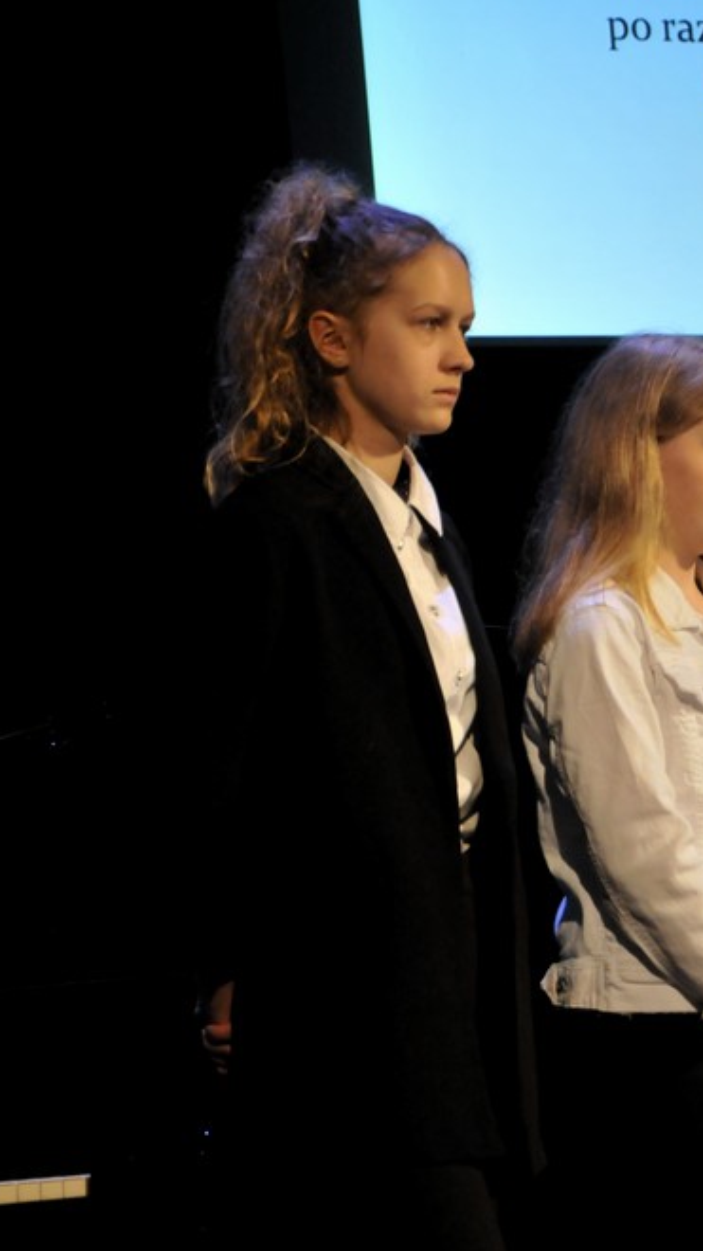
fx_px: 4576
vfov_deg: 15.6
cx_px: 826
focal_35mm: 138
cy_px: 627
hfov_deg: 8.7
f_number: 5
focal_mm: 58
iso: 1250
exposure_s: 1/30
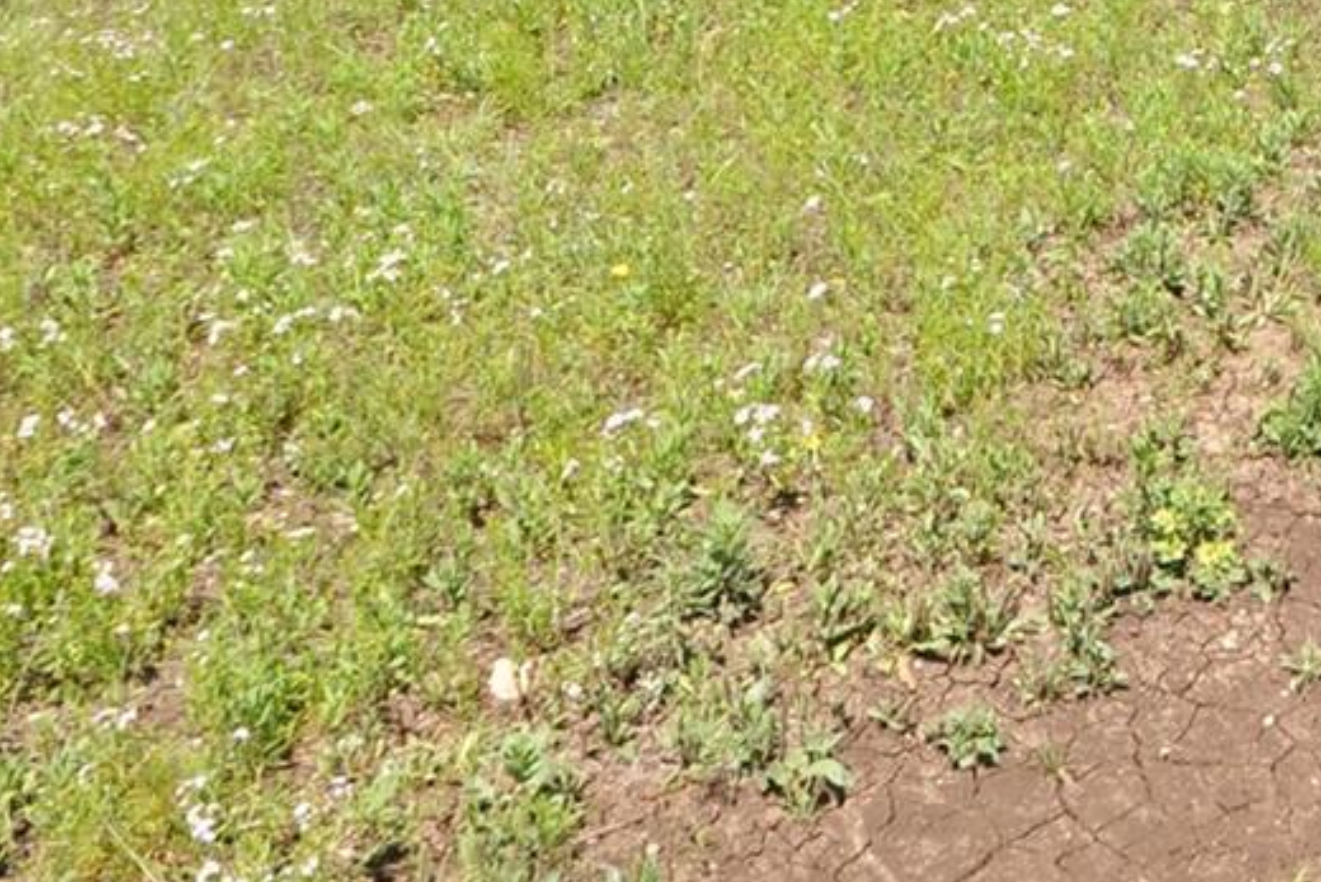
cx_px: 1534
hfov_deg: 29.7
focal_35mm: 59
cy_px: -641
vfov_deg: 18.6
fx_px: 2165
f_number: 5.6
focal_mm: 10
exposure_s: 1/500
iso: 250
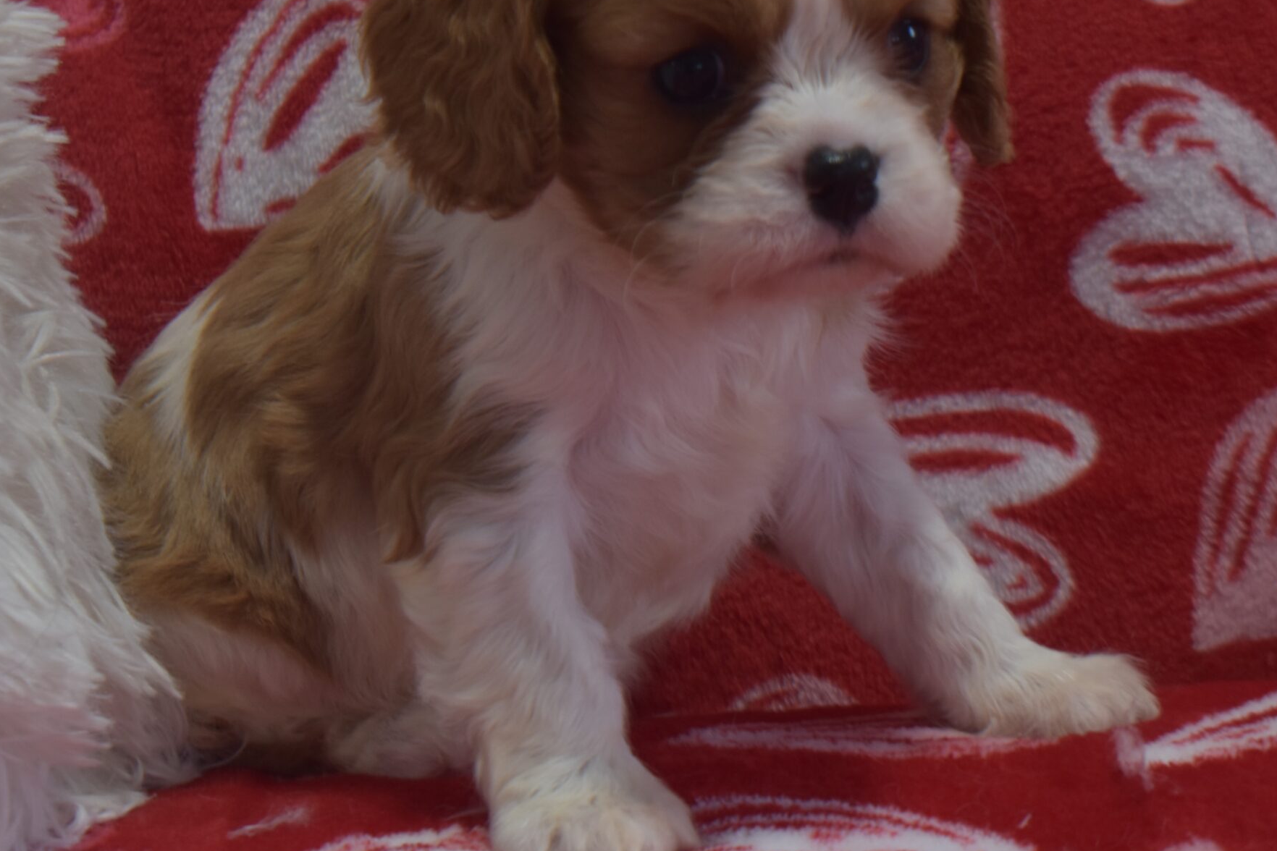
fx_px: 4247
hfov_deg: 17.1
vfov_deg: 11.4
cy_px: 249
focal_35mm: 120
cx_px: 528
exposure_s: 1/80
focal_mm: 55
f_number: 5.6
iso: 400
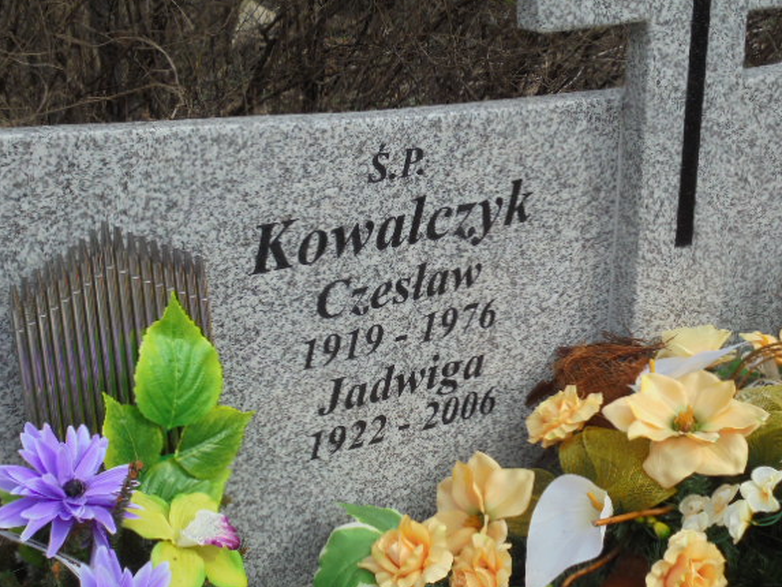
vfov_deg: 30.3
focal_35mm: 48
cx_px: 390
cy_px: 318
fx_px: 1085
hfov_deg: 39.6
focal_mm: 7.8
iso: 100
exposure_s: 1/400
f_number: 4.5
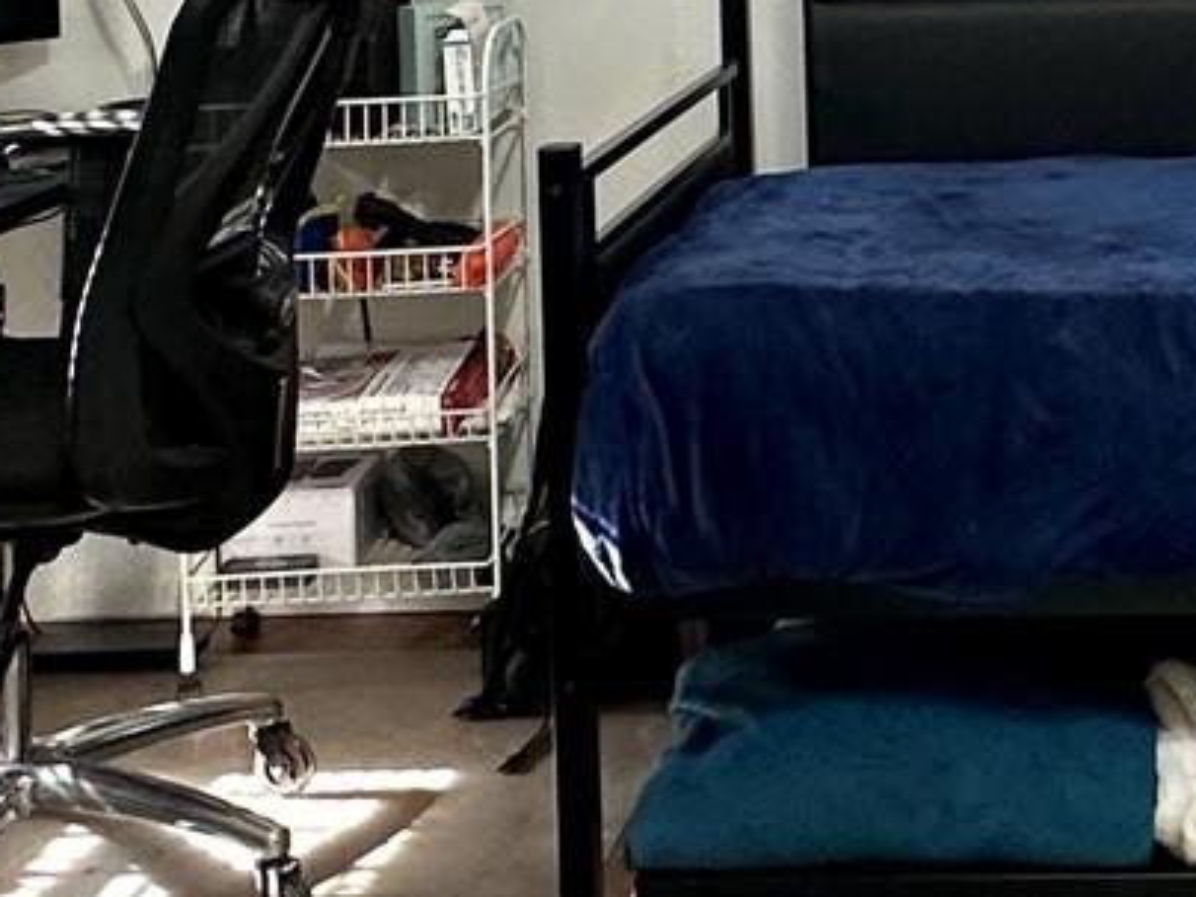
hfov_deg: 26.2
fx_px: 2453
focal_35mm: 71
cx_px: 1146
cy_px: -361
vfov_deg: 18.8
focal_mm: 2.22
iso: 200
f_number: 2.2
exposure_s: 1/60
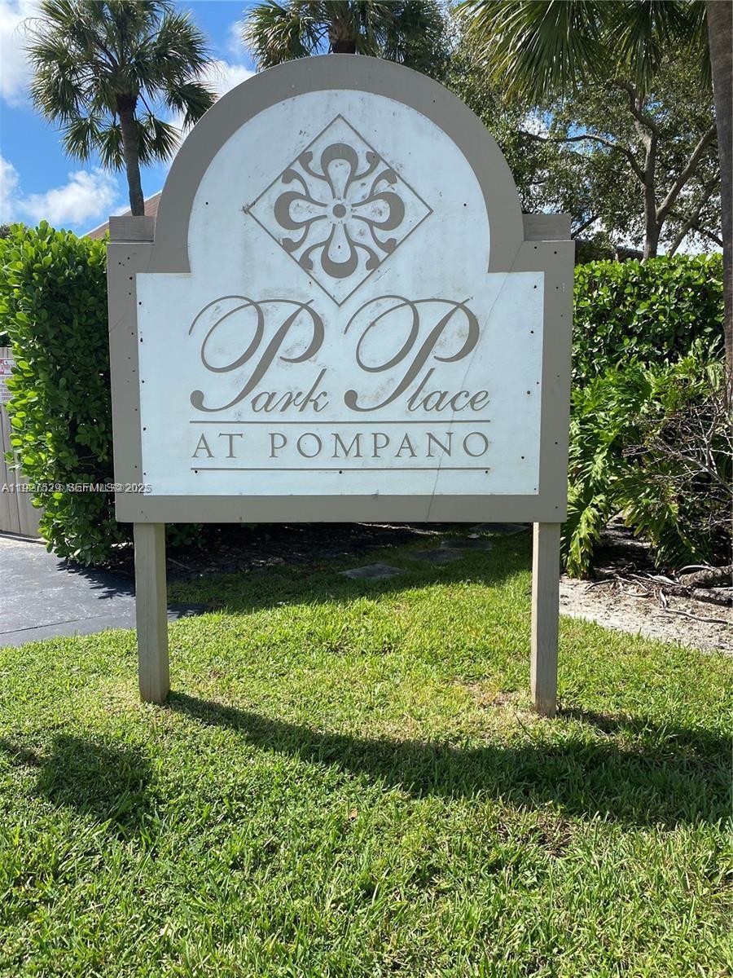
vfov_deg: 67.3
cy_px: 489
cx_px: 366
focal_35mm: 26
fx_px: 734
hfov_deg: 53.1
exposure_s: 1/1838
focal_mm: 4.25
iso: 32
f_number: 1.8
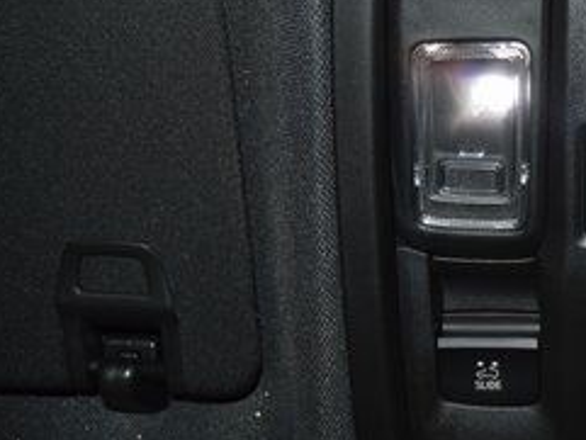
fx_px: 1169
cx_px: 725
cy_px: 191
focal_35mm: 69
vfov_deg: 21.3
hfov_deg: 25.0
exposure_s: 1/80
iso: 560
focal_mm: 18
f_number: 3.5
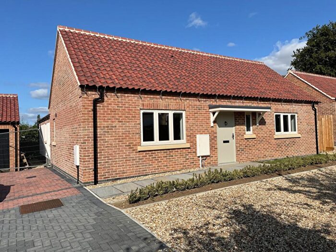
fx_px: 252
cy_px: 126
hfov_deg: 67.3
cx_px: 168
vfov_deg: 53.1
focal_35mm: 26
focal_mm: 4.2
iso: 32
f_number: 1.6
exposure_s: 1/5291
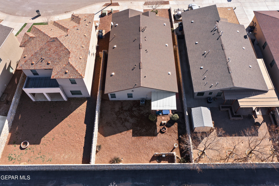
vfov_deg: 46.4
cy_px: 93
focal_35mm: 28
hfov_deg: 65.5
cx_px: 140
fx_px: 217
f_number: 5
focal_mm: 10.26
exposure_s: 1/320
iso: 100
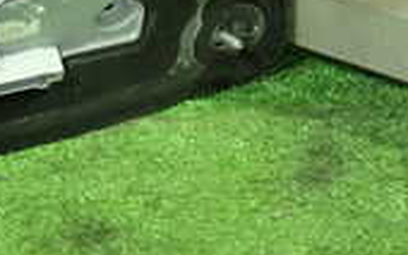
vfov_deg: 9.1
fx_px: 1578
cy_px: -48
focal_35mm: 142
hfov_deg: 14.7
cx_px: 130
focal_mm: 6.83
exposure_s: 1/20
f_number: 2.7
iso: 800
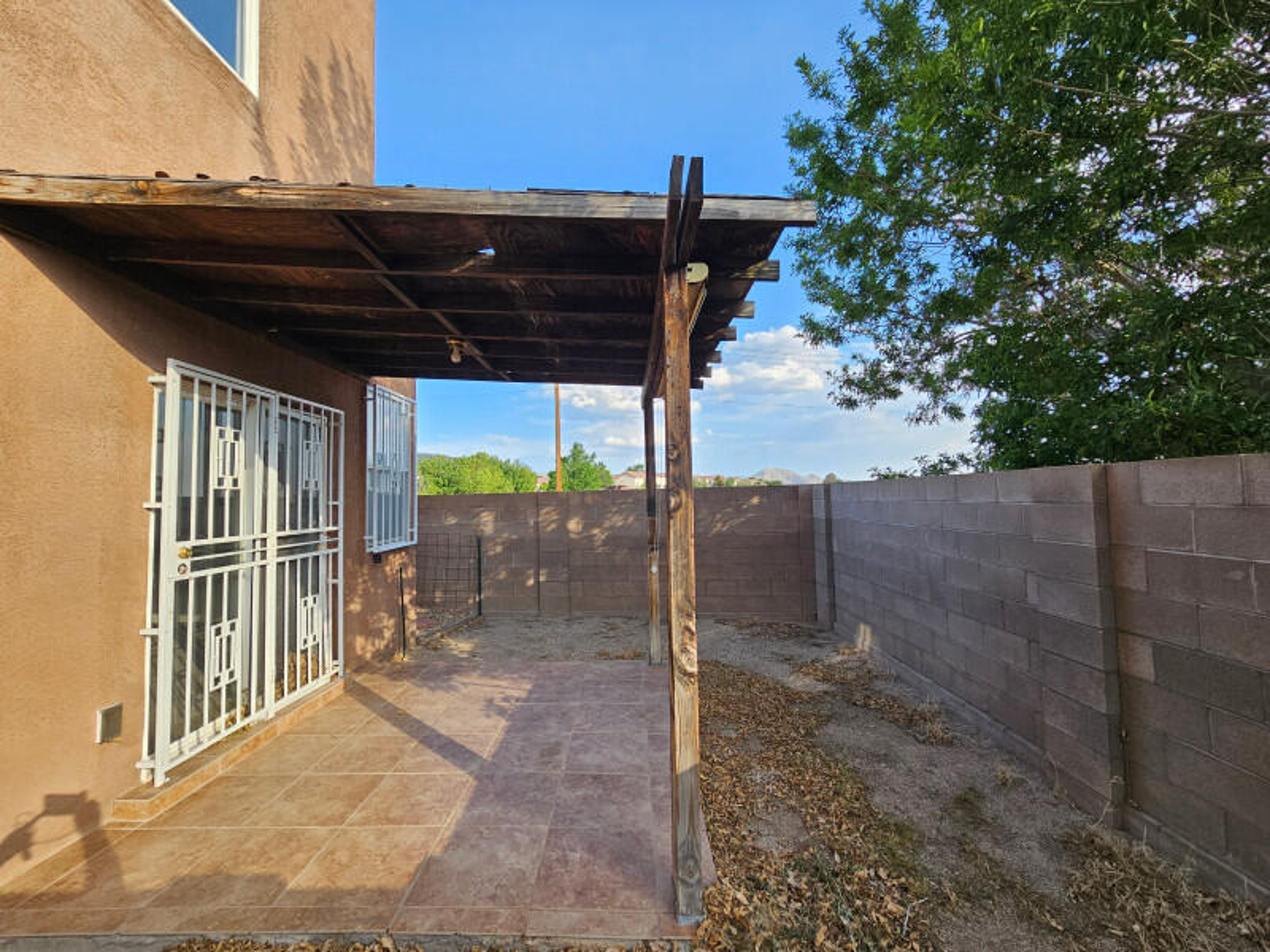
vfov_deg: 89.9
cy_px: 476
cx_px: 635
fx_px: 477
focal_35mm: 13
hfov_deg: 106.2
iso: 50
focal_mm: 2.2
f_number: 2.2
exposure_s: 1/396
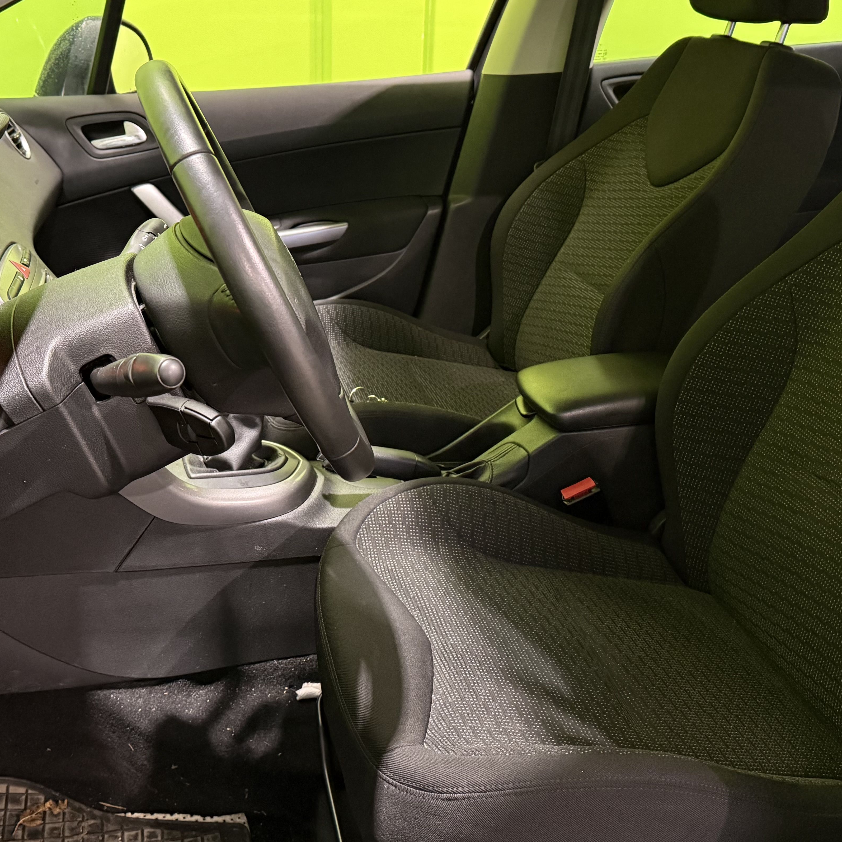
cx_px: 354
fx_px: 1046
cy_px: 386
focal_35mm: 38
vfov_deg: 43.8
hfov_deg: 43.7
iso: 800
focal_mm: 6.76
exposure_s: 1/33
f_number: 1.78
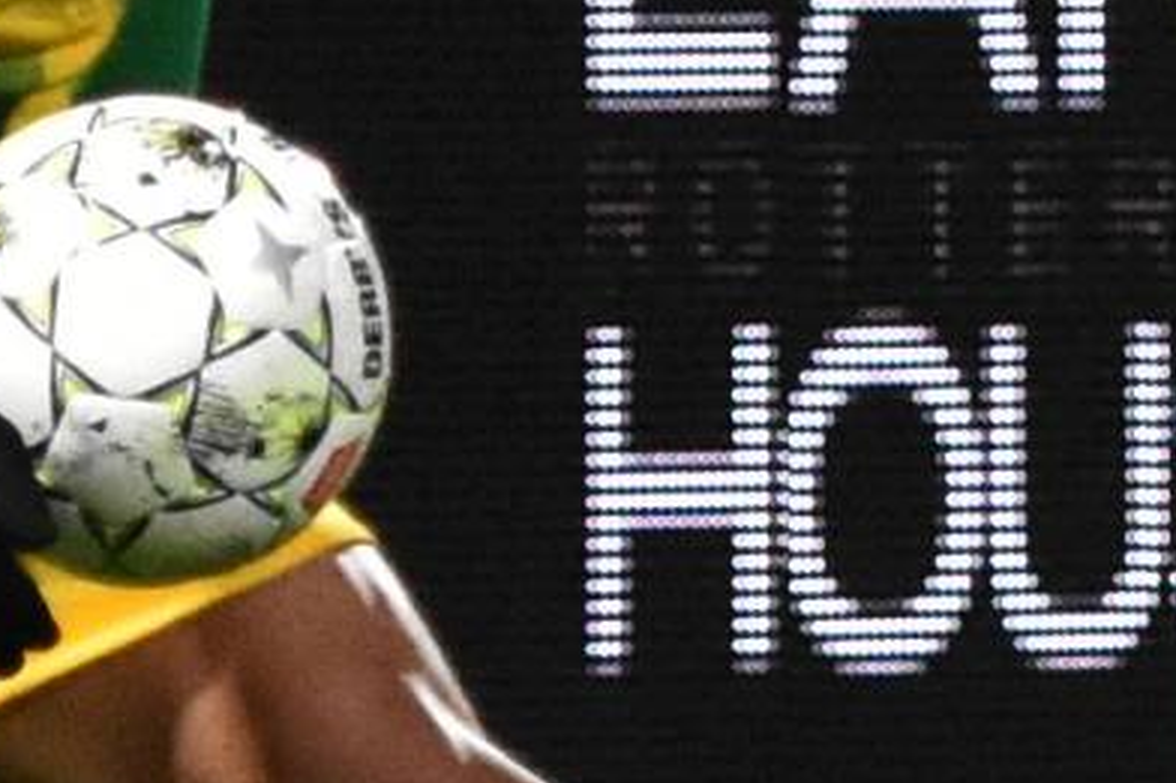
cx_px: 1062
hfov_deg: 2.2
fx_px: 31182
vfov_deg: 1.4
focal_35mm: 955
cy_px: 285
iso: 2500
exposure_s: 1/500
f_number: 2.8
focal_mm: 130
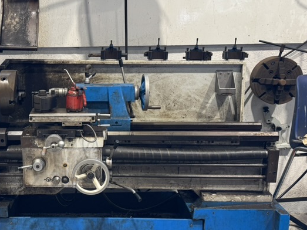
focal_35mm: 47
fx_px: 417
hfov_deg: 39.3
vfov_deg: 30.9
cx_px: 76
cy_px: 118
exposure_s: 1/100
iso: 125
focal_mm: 6.76
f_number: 1.78
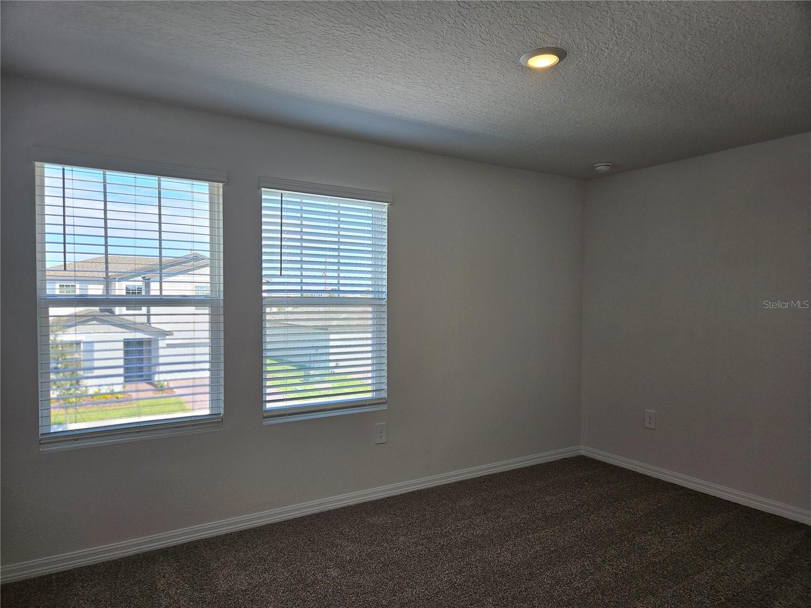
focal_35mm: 23
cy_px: 304
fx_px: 539
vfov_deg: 58.9
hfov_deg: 73.9
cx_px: 406
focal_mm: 5.4
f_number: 1.8
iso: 25
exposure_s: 1/158
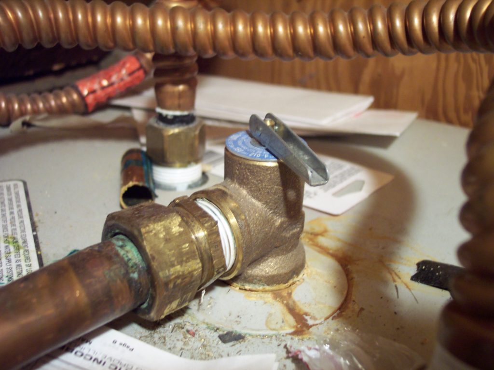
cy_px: 185
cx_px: 247
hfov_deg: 49.0
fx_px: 542
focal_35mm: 38
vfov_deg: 37.7
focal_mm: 8
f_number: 2.8
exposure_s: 1/8
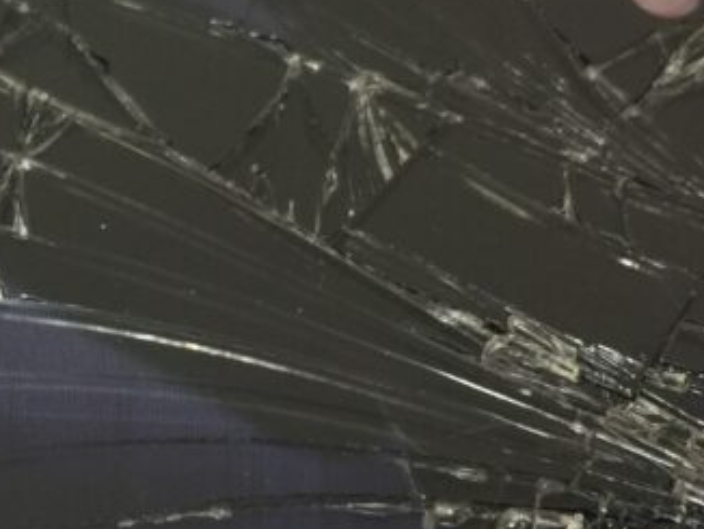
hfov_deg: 20.7
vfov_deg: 16.2
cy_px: 179
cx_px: -24
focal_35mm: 91
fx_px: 1852
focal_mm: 4.15
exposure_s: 1/15
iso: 64
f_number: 2.2
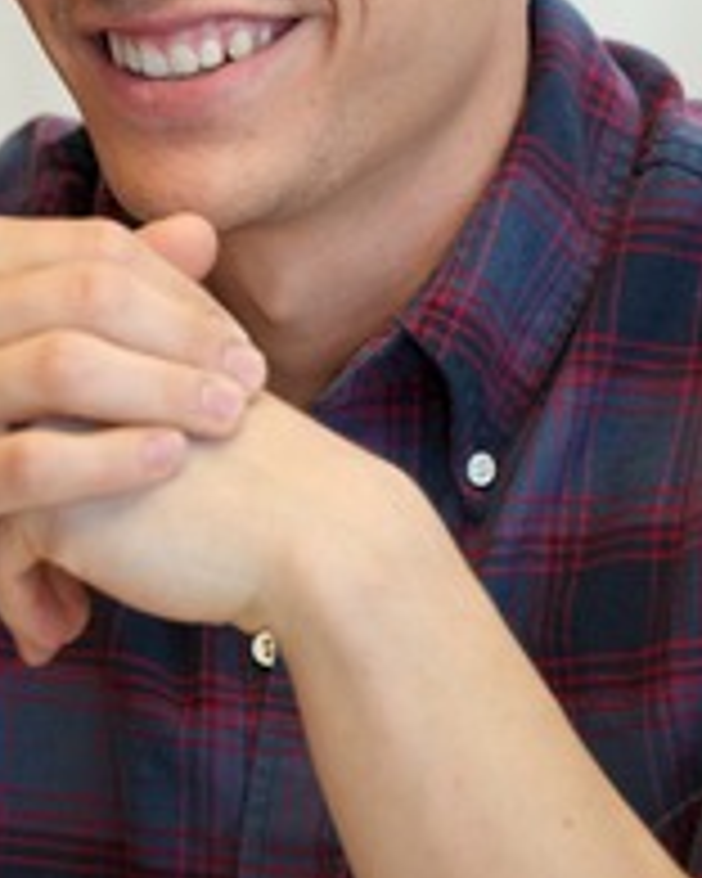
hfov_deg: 5.4
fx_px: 7506
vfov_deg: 6.7
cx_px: 261
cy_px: 153
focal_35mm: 289
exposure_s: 1/80
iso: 640
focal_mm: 150
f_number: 5.6
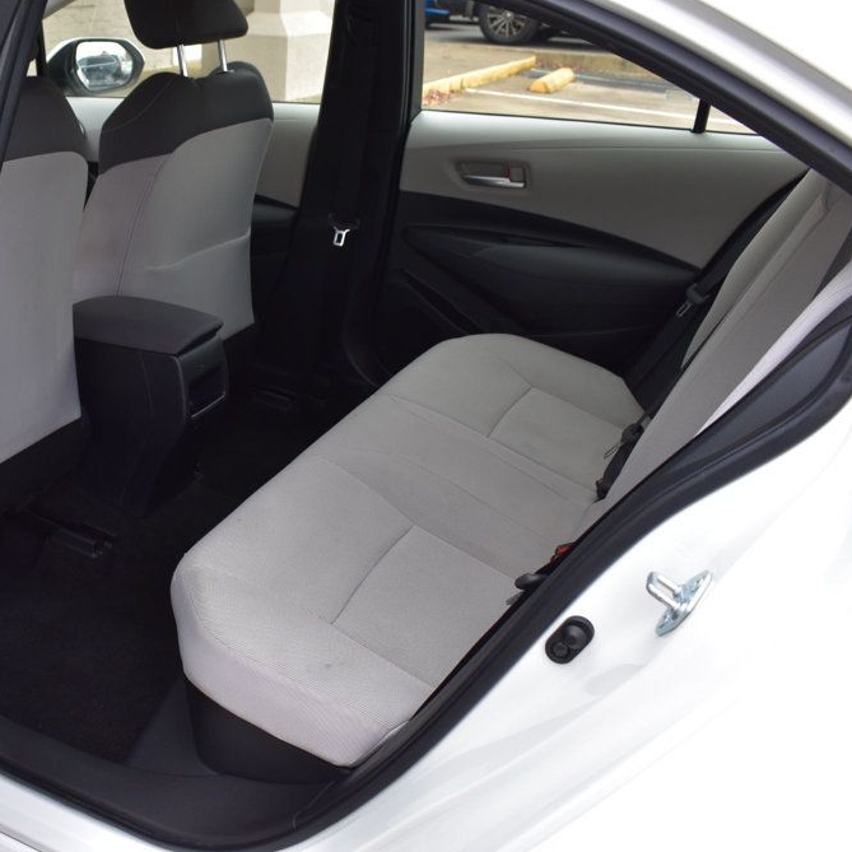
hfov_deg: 41.7
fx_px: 1086
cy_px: 420
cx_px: 225
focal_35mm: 39
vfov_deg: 42.8
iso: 400
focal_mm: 20
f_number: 7.1
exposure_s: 1/30
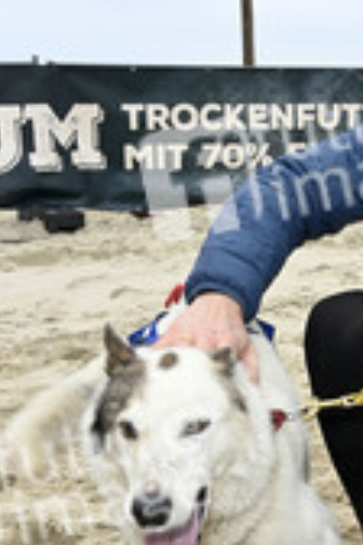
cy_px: 328
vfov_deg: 25.0
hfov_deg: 16.4
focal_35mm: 81
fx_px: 1225
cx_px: 399
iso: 1000
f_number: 13
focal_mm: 34
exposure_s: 1/200
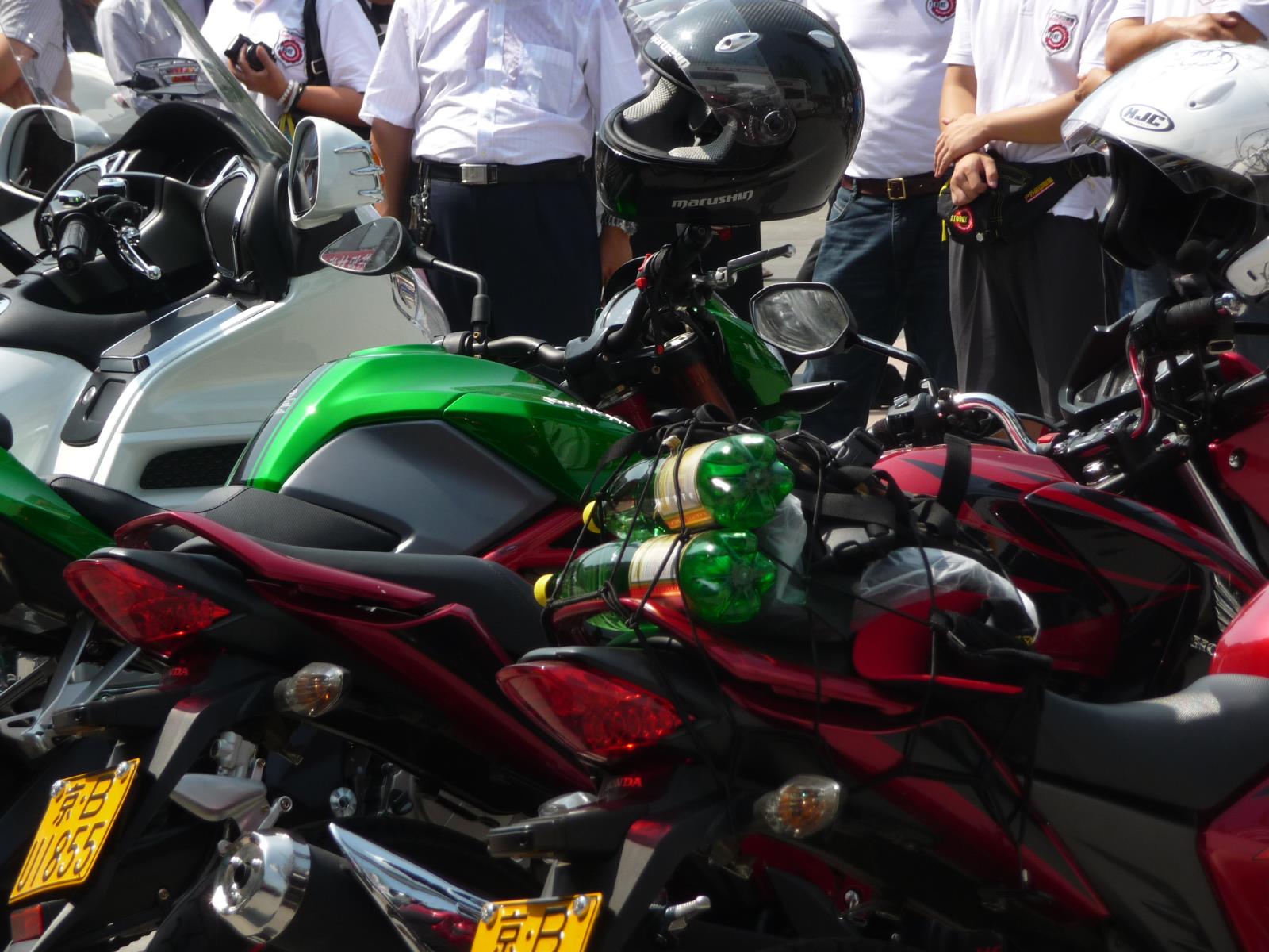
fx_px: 5792
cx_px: 634
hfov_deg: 12.5
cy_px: 476
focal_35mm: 158
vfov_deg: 9.4
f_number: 4.8
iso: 100
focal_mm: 27.1
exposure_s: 1/400
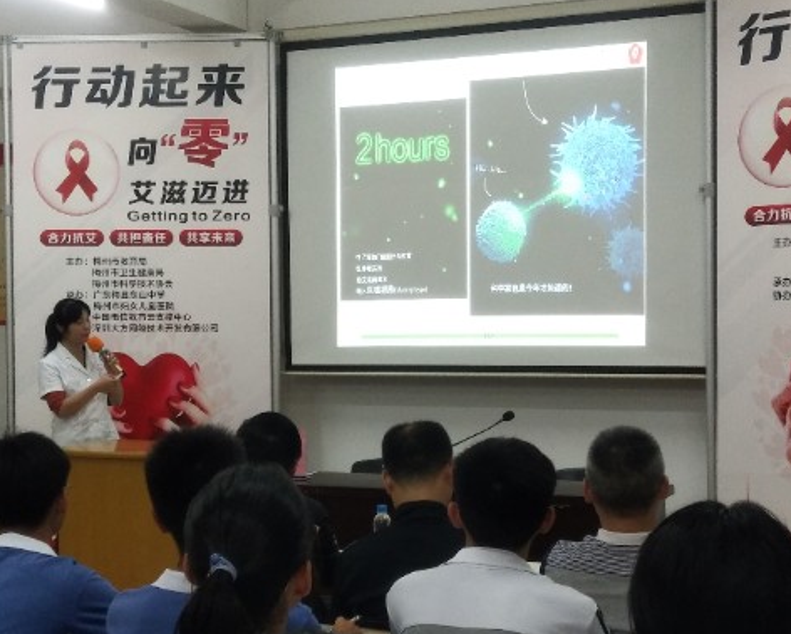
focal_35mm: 43
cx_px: 396
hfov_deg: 42.9
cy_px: 386
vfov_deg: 34.8
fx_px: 1007
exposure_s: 1/33.3
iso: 160
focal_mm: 3.88
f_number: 2
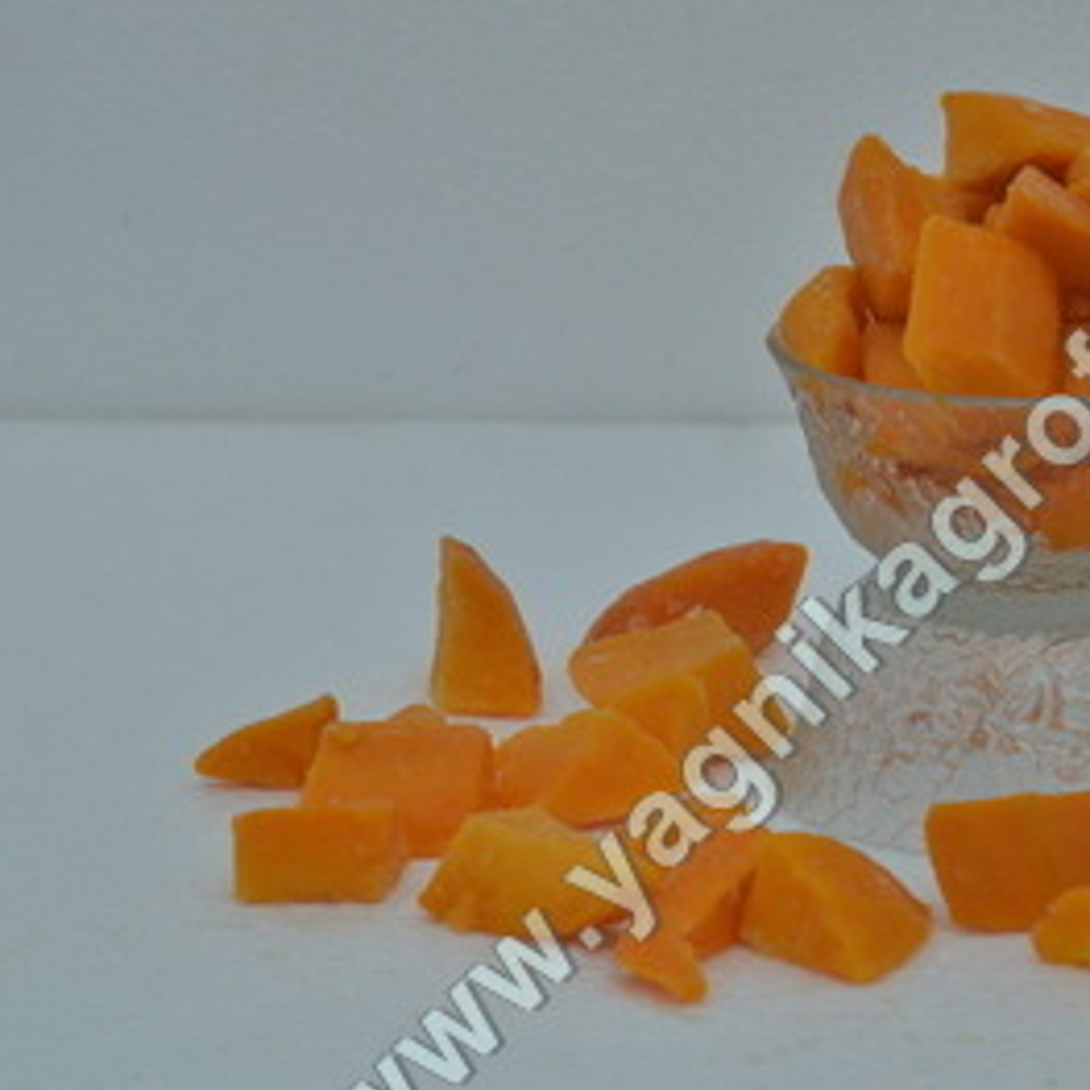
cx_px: 933
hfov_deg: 6.9
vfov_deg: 6.9
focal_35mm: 254
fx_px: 9042
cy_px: 562
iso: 250
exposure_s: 1/125
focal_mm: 105
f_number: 10
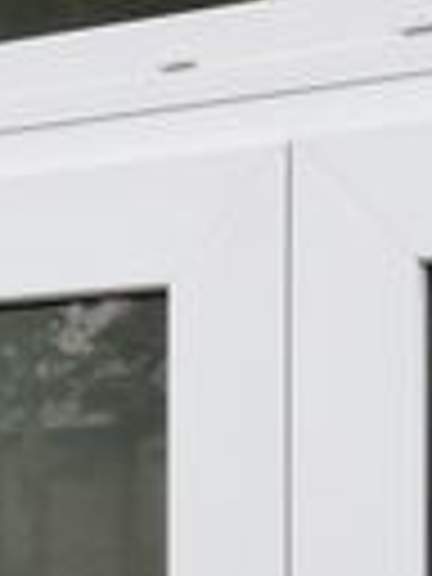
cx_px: -248
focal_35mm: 154
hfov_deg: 9.3
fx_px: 2563
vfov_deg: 12.7
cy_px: 558
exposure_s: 1/100
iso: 80
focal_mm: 3.6
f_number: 1.8
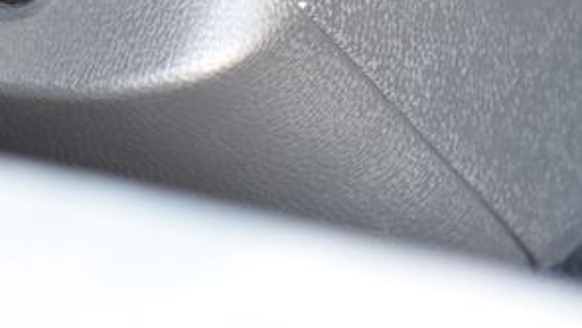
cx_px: -30
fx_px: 6729
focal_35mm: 436
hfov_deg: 4.9
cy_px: -312
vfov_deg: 2.8
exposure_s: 1/13
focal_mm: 120
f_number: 4
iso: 500
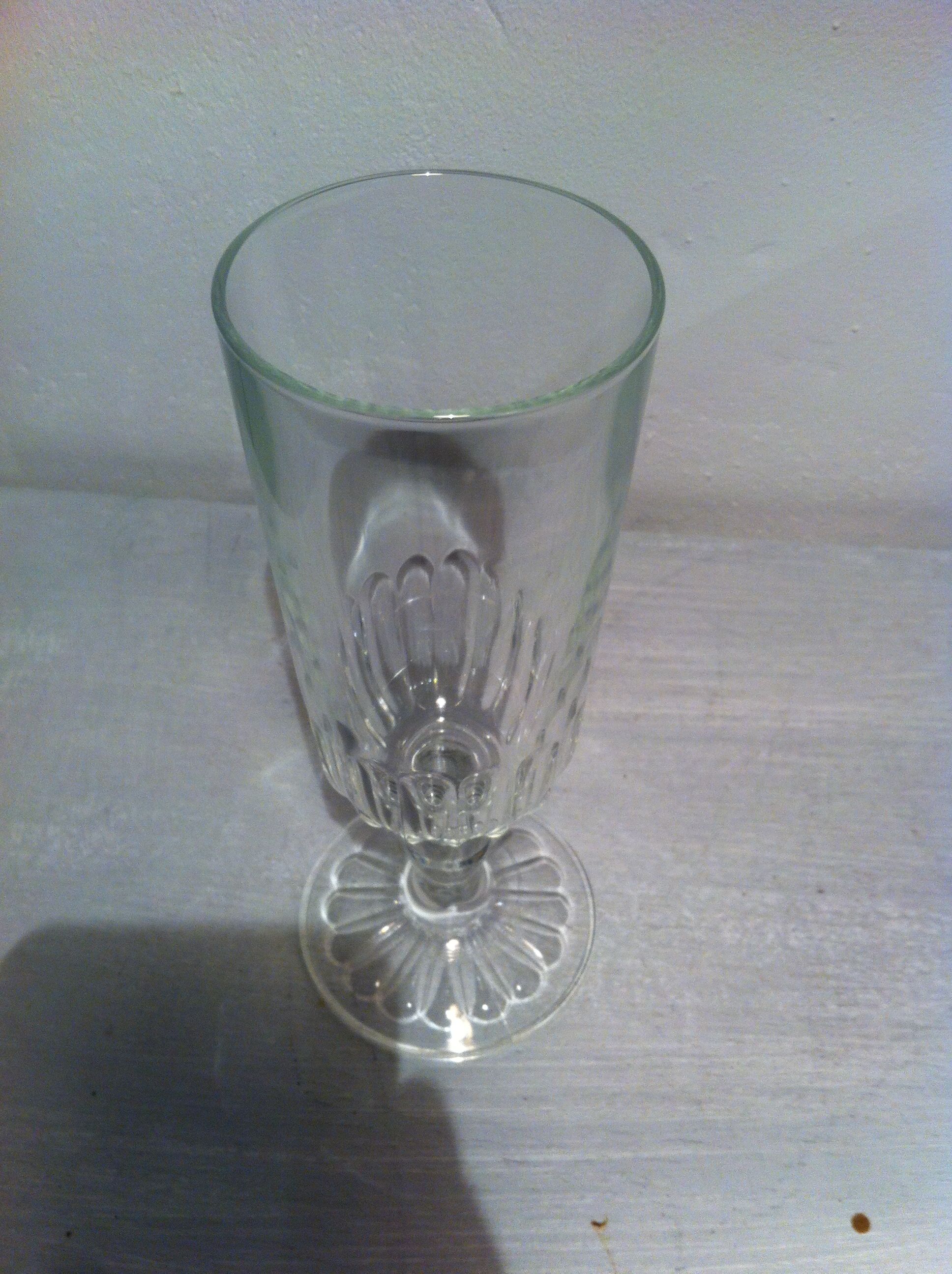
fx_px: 1287
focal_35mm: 35
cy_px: 637
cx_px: 476
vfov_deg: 52.7
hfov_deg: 40.6
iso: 100
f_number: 2.8
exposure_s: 1/17
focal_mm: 3.85
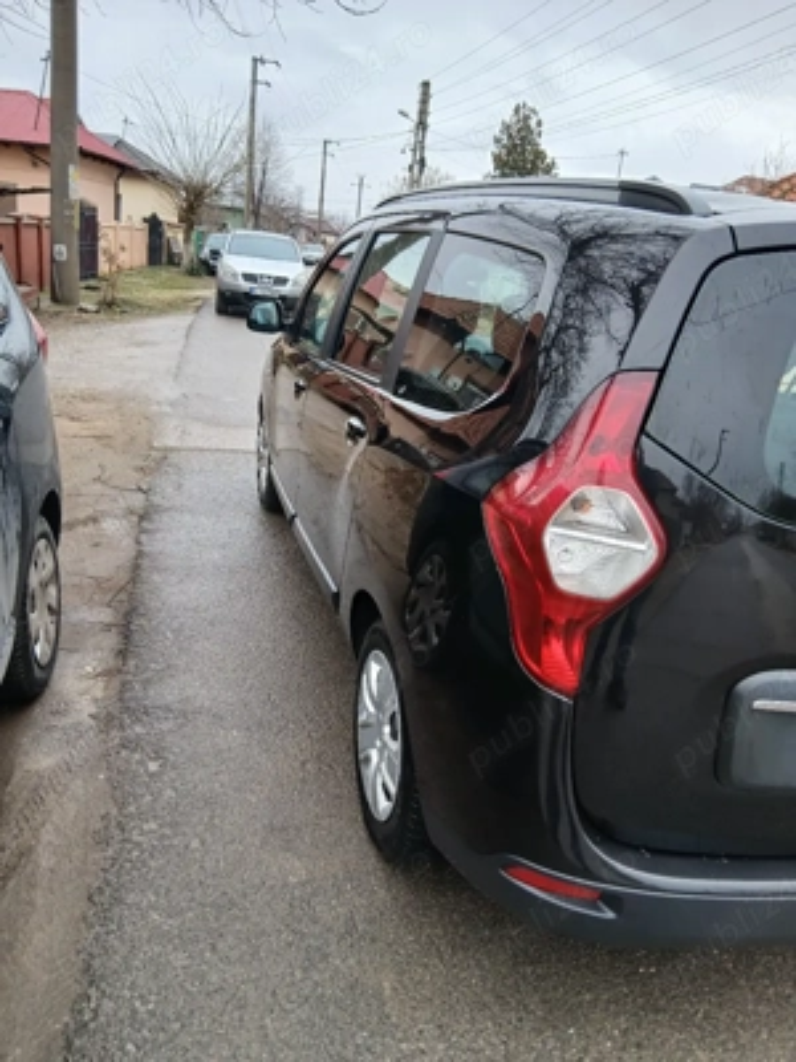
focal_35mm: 26
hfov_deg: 53.1
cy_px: 531
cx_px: 398
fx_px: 797
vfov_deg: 67.3
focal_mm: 3.98
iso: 25
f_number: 1.8
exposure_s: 1/50.3
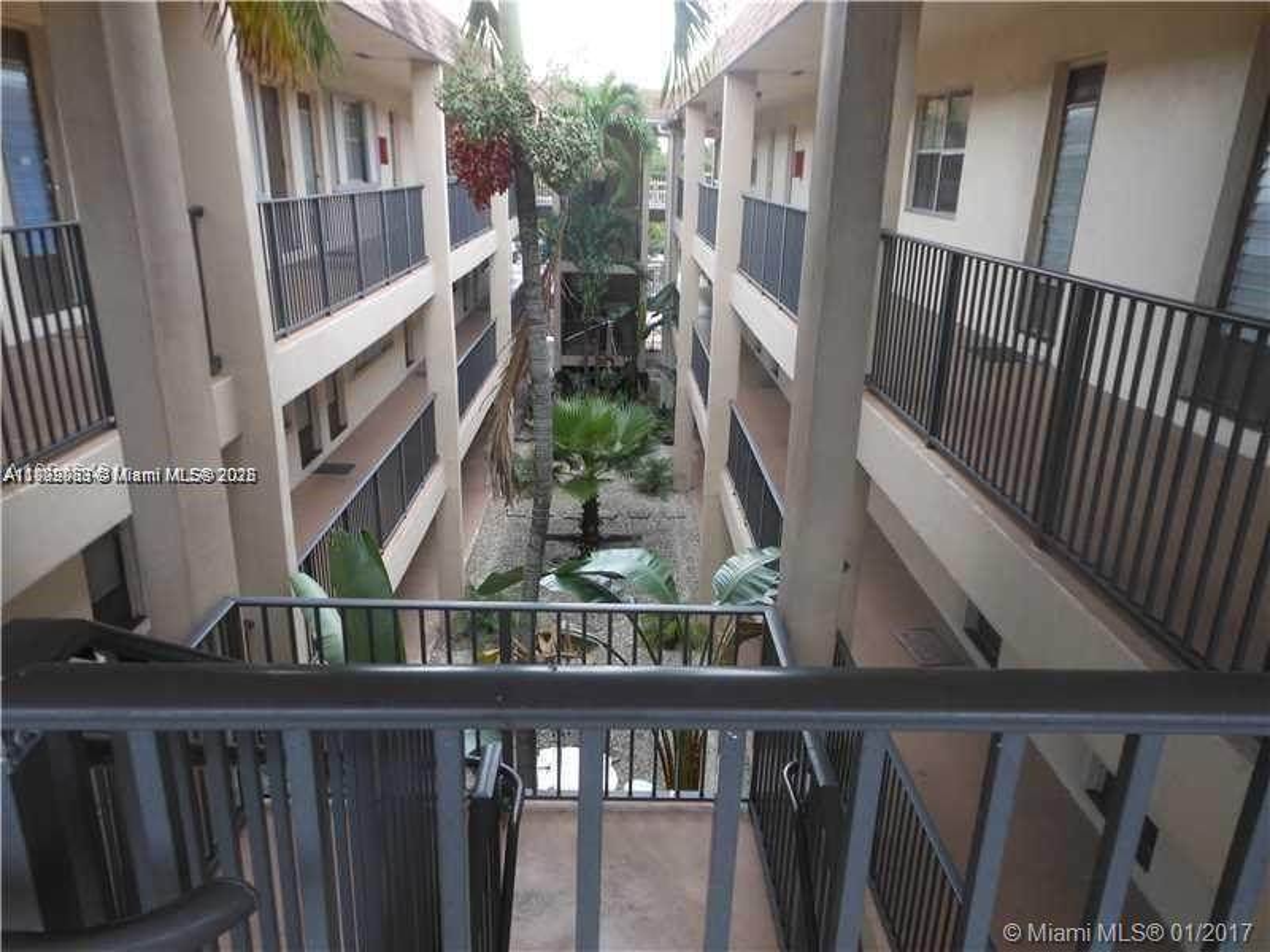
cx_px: 635
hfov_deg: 69.4
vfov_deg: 54.9
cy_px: 476
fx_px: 917
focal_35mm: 25
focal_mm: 4.5
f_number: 3.2
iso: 80
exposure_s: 1/40
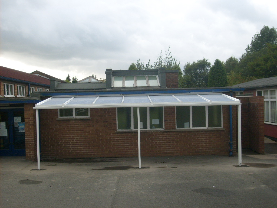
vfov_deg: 28.0
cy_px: 104
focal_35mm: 52
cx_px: 138
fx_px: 416
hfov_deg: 36.8
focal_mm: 8.7
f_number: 3.3
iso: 80
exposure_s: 1/350
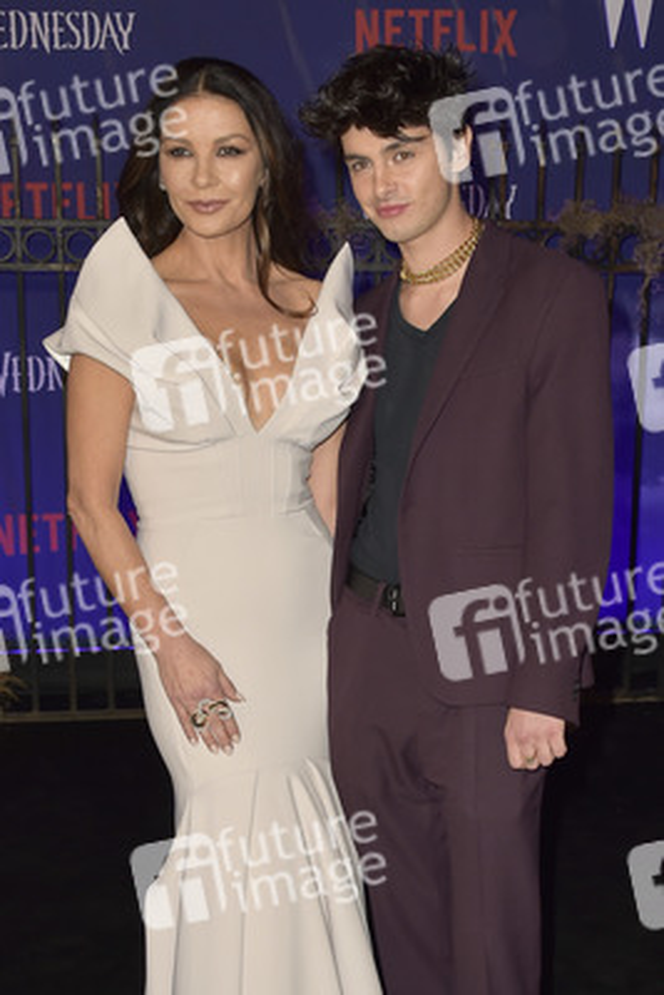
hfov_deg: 36.9
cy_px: 498
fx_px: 995
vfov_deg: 53.1
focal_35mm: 36
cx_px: 332
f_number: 6.3
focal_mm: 36
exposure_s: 1/250
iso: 640
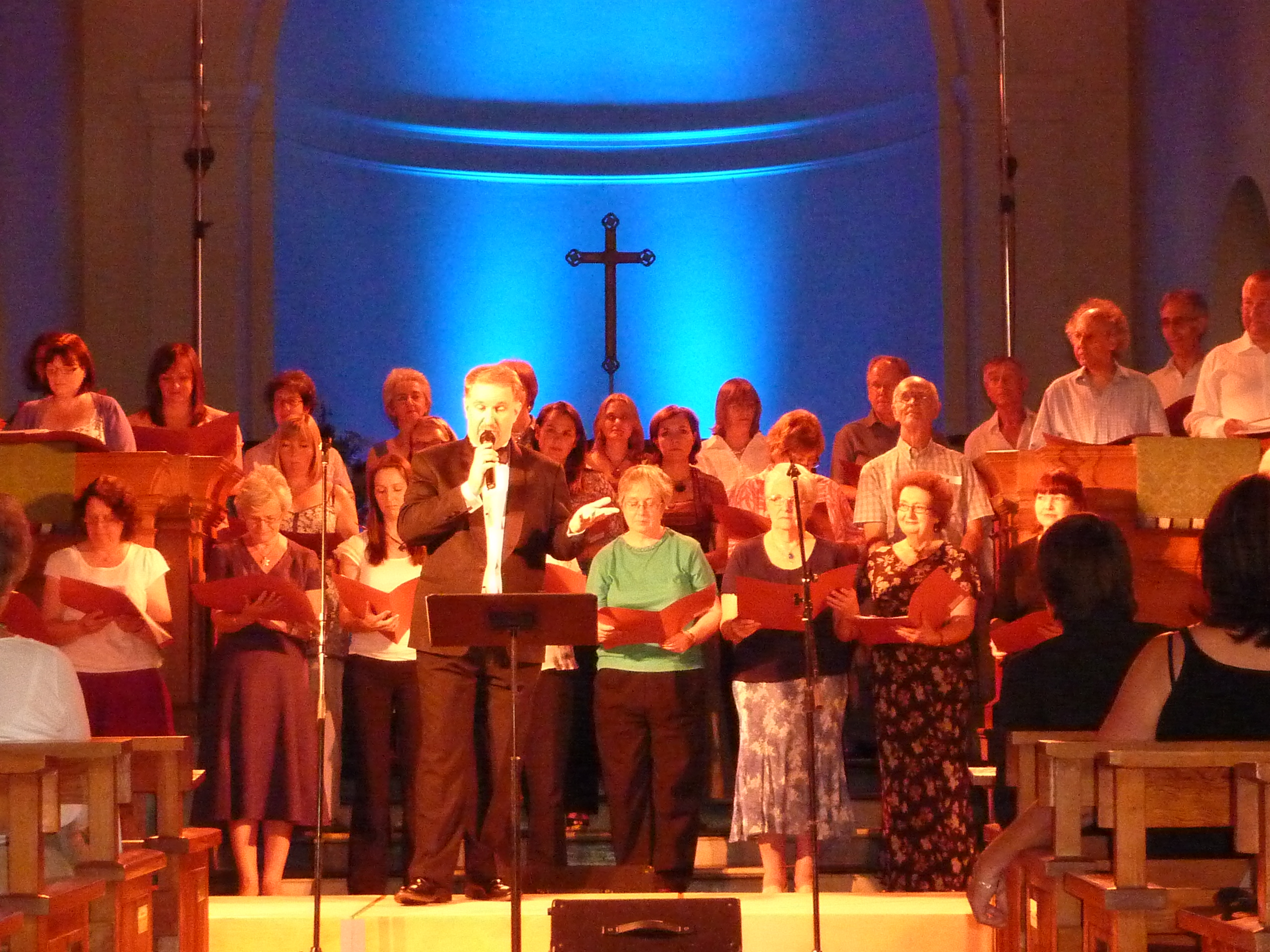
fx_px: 3119
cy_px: 476
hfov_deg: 23.0
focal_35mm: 85
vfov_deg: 17.4
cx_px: 635
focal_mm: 9.7
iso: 1000
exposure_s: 1/30
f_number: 3.9
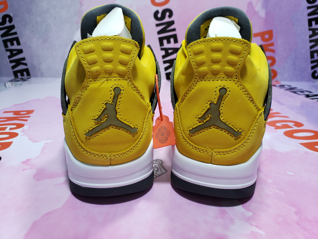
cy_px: 120
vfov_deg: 53.1
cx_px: 159
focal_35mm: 26
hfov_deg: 67.3
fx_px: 239
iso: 100
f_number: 2.4
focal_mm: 4.3
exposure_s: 1/50
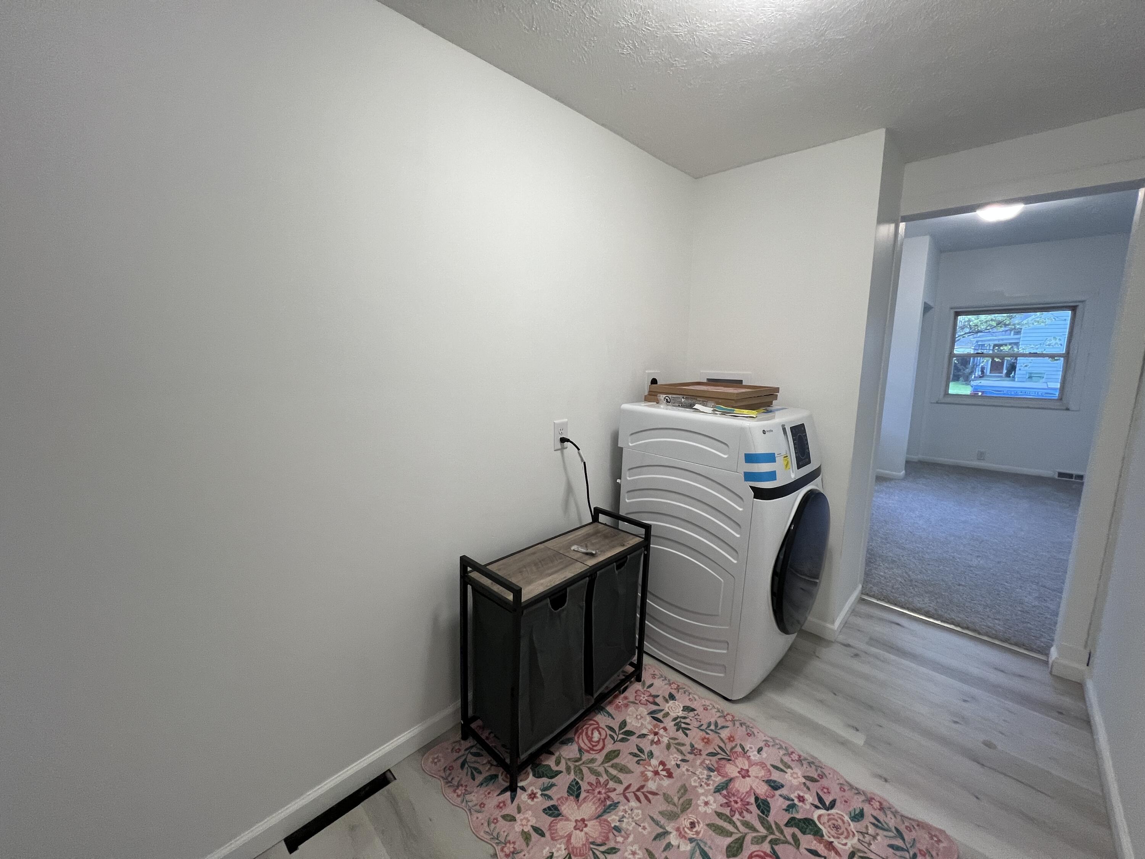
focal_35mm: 13
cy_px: 430
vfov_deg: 89.9
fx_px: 430
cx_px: 572
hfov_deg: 106.2
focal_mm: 1.57
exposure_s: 1/120
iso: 160
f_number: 1.8
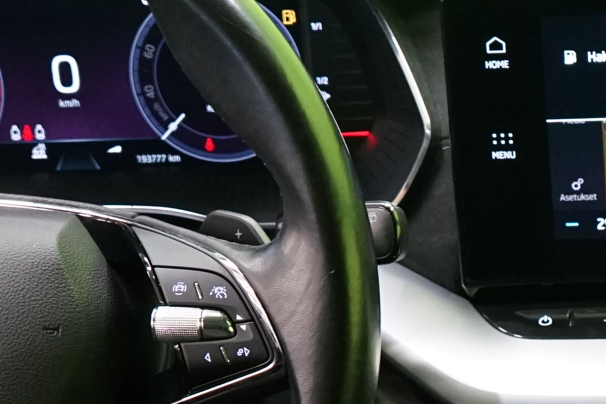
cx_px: 767
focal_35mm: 142
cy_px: 581
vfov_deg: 9.4
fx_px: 2390
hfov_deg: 13.9
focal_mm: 32
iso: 2500
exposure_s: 1/20
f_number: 5
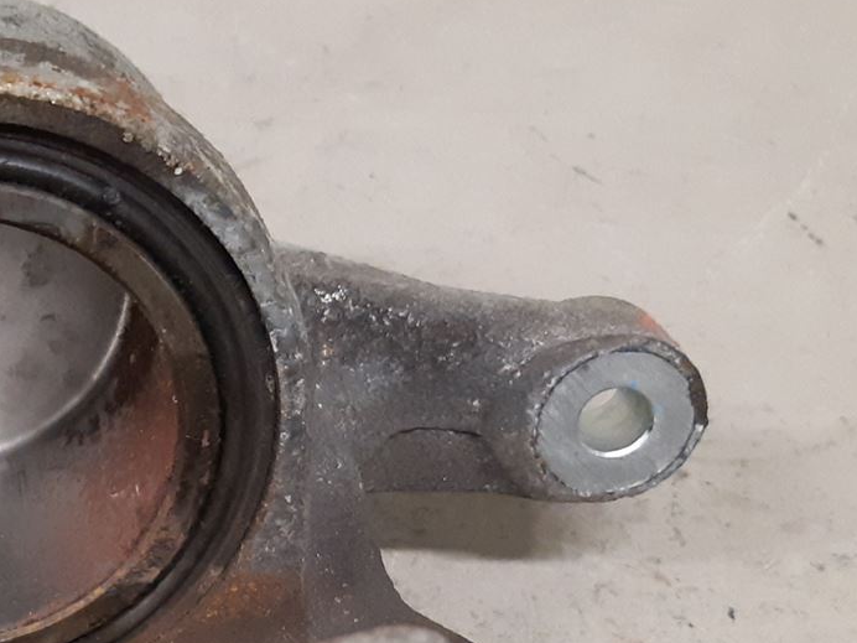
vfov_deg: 18.6
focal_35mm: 77
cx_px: -201
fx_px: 1906
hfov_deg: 23.0
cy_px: 658
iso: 320
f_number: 1.7
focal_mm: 3.93
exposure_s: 1/50
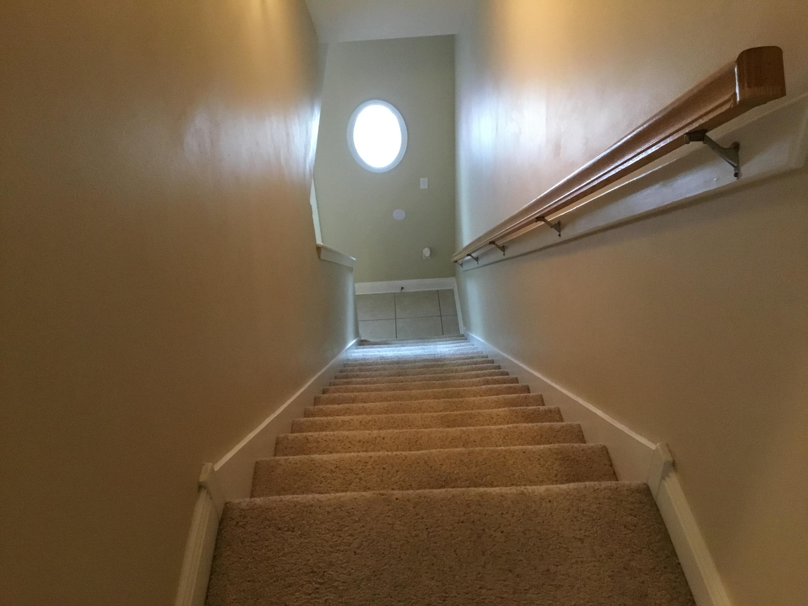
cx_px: 404
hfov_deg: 58.4
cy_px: 303
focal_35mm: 31
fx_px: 724
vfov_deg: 45.4
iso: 200
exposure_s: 1/20
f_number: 2.4
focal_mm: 3.3
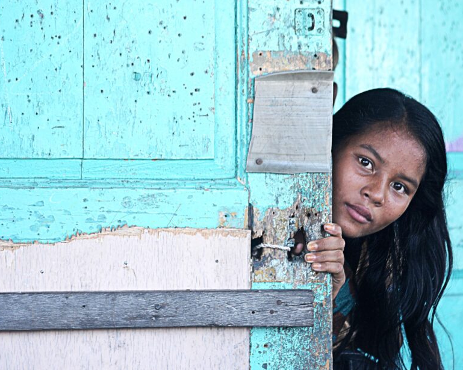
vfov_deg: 6.7
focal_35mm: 230
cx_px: 235
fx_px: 3145
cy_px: 185
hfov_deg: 8.4
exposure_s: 1/80
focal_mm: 135
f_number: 4.2
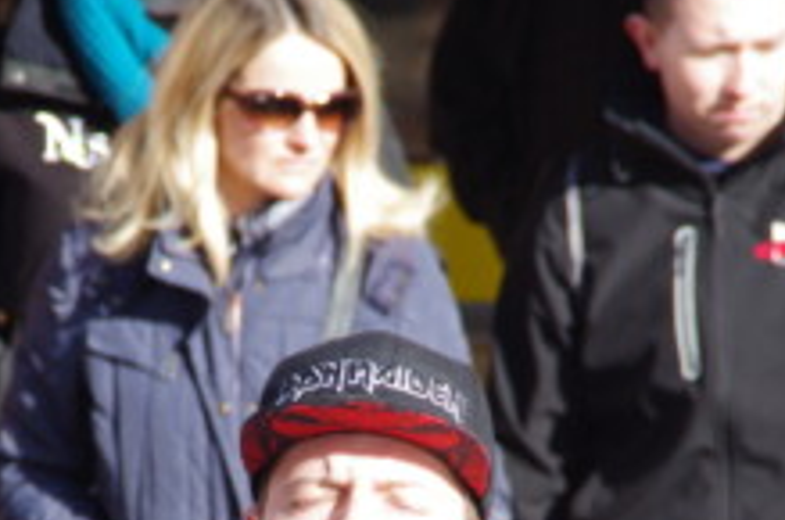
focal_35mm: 684
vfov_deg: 2.0
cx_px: 312
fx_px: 14882
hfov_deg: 3.0
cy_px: 507
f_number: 10
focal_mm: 200
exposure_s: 1/250
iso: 400
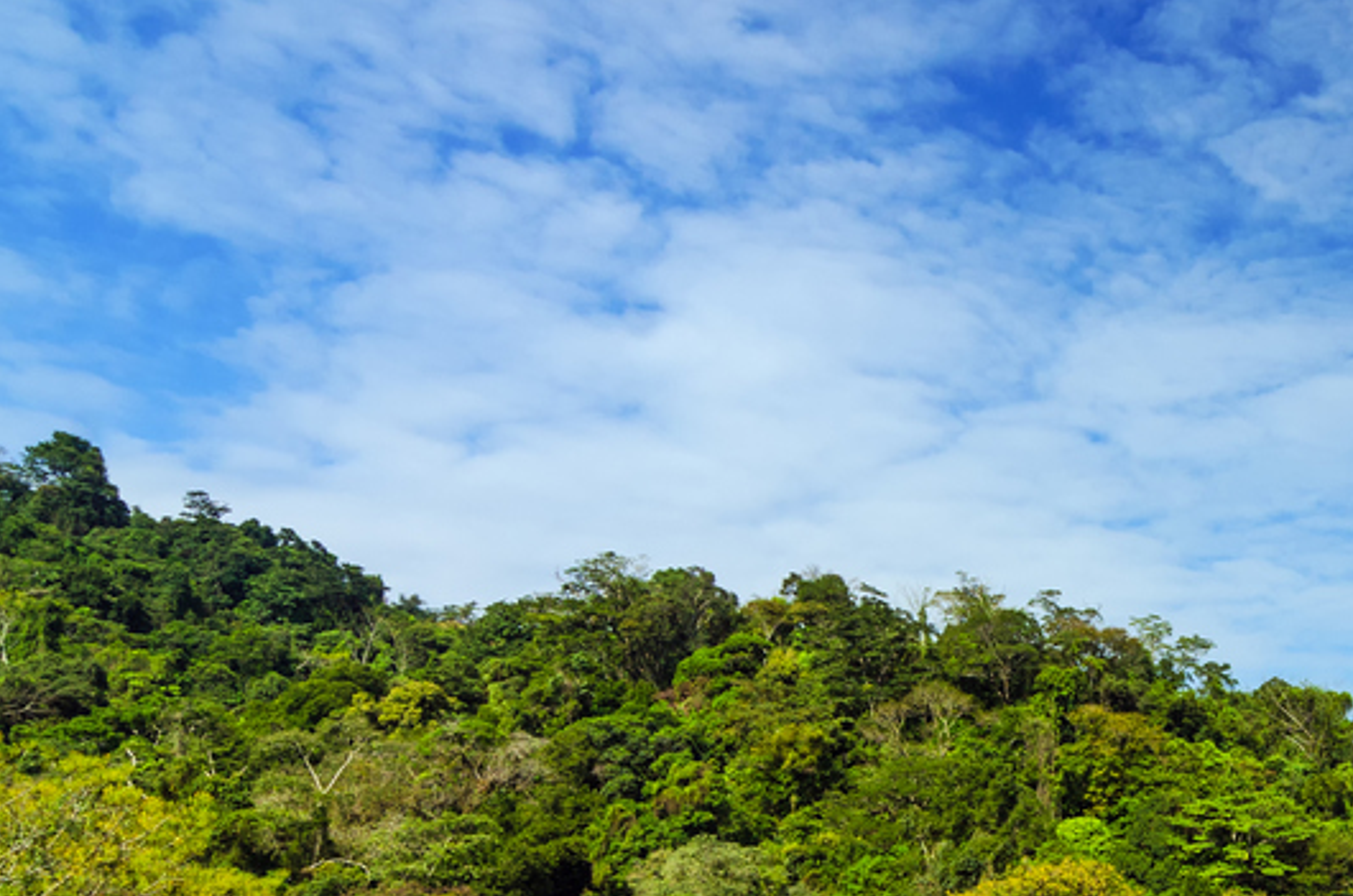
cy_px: 647
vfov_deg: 33.4
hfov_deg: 41.9
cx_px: 1394
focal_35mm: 39
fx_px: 1470
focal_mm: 11
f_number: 8
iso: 200
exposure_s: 1/125
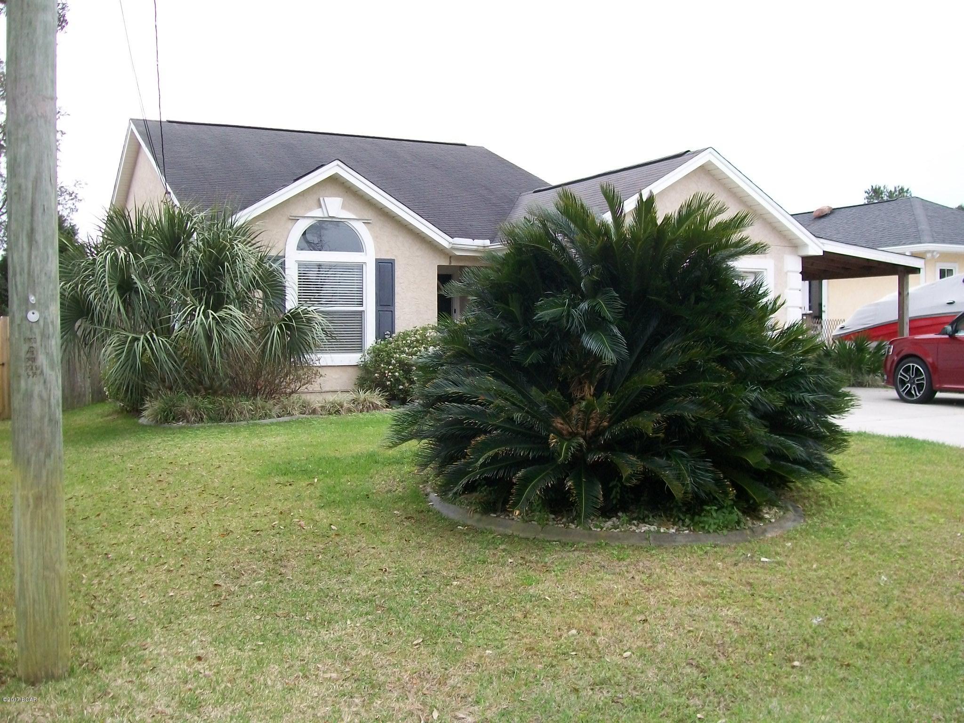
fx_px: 1003
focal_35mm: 36
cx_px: 482
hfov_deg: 51.4
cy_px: 362
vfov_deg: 39.7
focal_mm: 6
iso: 80
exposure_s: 1/320
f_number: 2.7
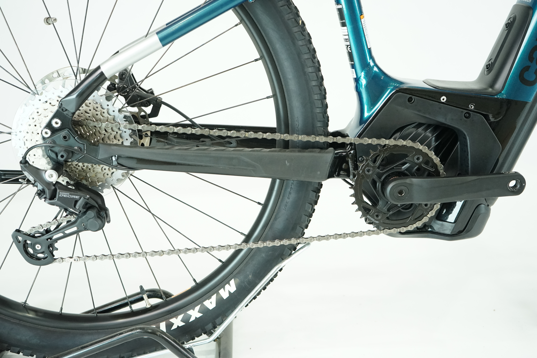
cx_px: 268
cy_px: 179
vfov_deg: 31.9
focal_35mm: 42
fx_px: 626
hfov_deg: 46.4
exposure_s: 1/200
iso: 2500
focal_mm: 42
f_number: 5
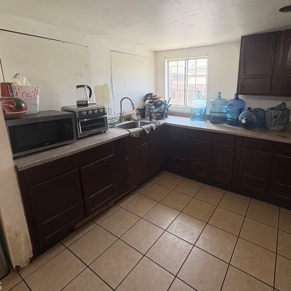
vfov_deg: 77.2
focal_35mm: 19
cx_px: 172
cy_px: 125
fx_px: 181
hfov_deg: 77.0
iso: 160
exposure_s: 1/120
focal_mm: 2.22
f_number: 2.2
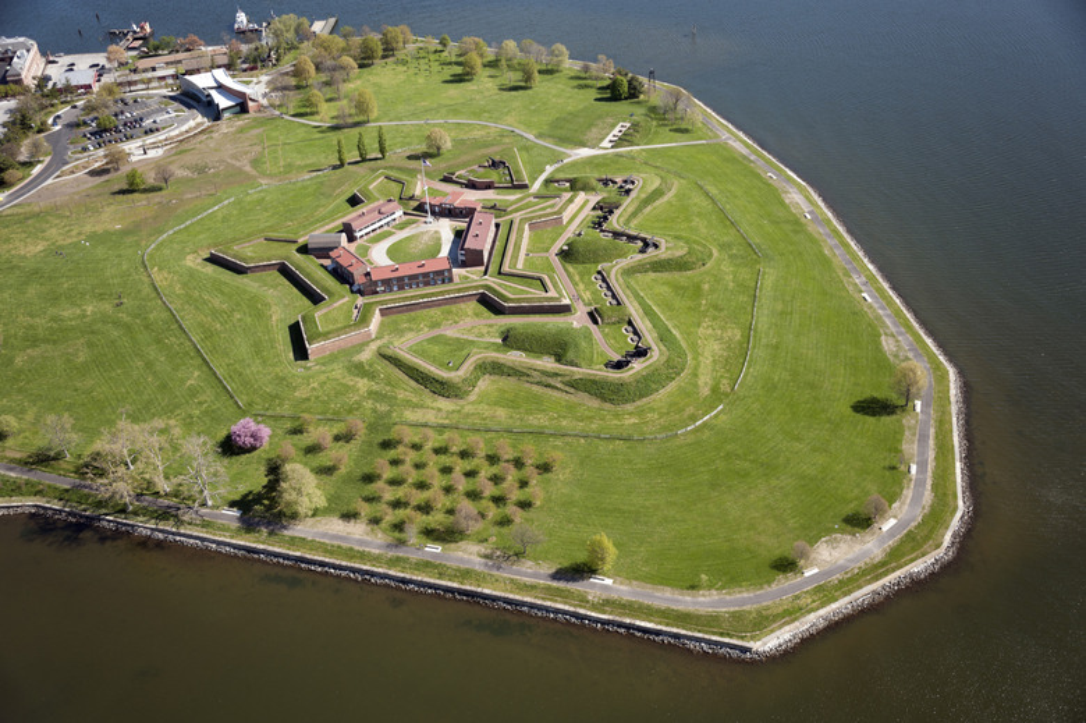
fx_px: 1085
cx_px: 543
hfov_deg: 53.2
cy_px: 362
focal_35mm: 36
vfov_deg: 36.8
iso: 200
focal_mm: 36
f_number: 5
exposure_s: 1/800
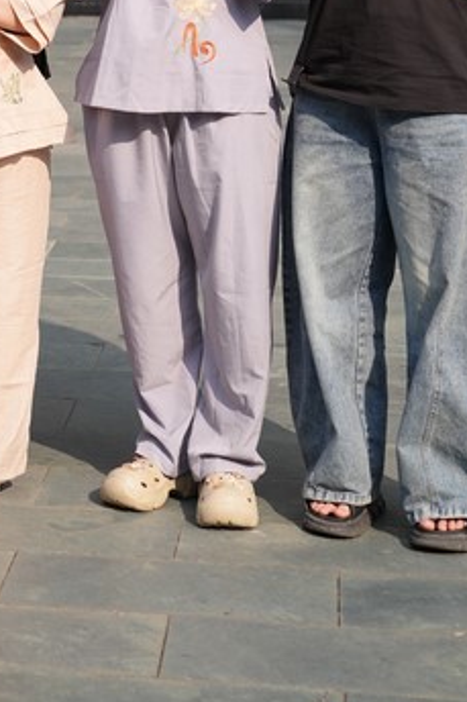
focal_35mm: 119
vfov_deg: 16.2
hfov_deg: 11.4
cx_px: -20
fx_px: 2318
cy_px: -238
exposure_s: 1/1600
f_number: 2.8
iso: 200
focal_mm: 42
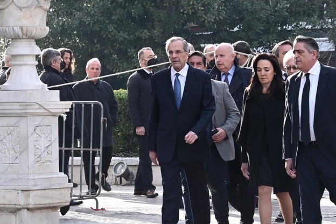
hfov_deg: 13.9
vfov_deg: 9.3
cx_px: 192
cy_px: 127
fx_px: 1381
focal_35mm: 148
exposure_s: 1/200
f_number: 11
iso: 640
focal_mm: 120
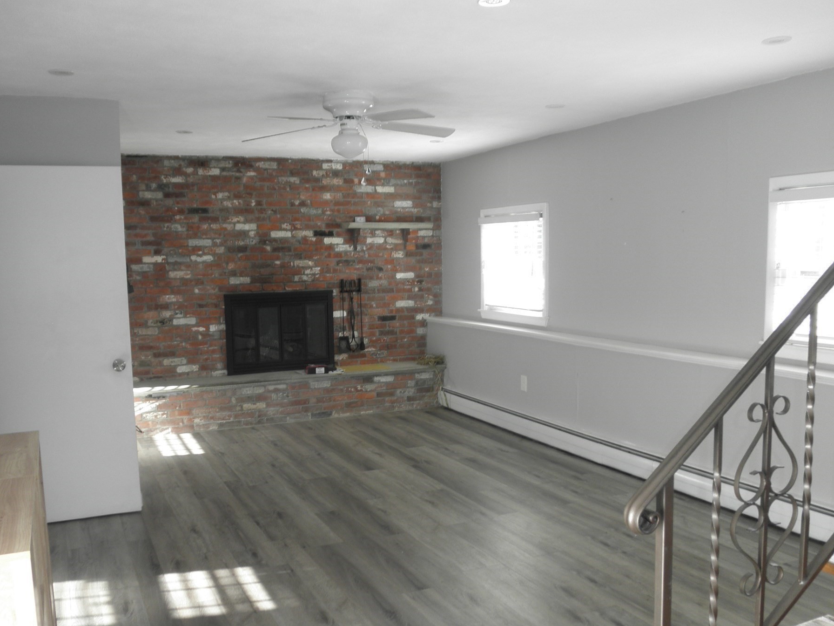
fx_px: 771
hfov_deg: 56.7
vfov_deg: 44.1
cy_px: 353
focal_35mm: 32
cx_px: 376
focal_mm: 5
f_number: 3
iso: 64
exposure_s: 1/30
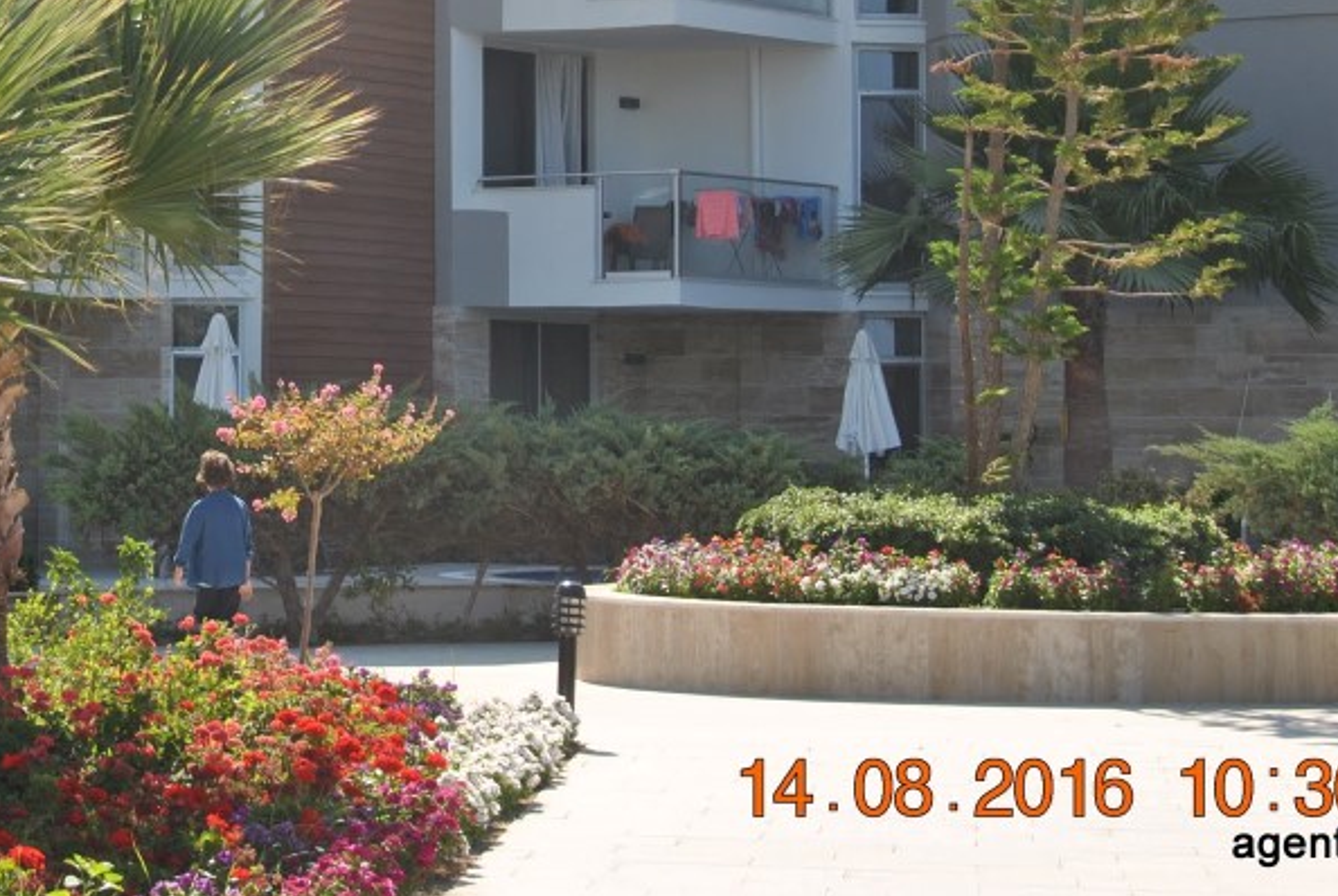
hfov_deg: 18.4
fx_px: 4094
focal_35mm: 110
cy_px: 54
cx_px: 328
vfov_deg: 12.4
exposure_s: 1/200
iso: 100
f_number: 7.1
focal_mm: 38
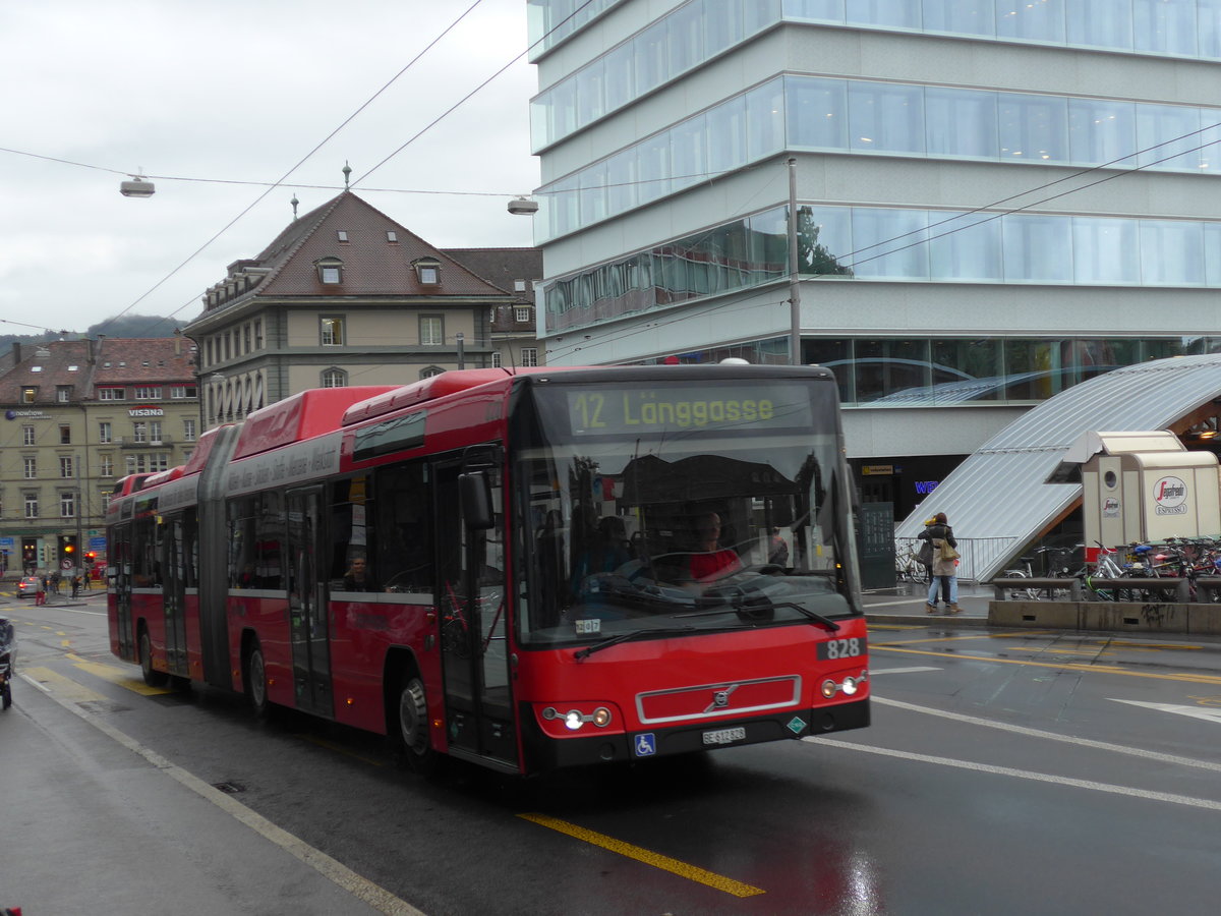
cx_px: 610
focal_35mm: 46
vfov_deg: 31.5
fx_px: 1623
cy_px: 458
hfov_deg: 41.2
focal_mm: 9.5
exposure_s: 1/250
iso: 125
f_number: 3
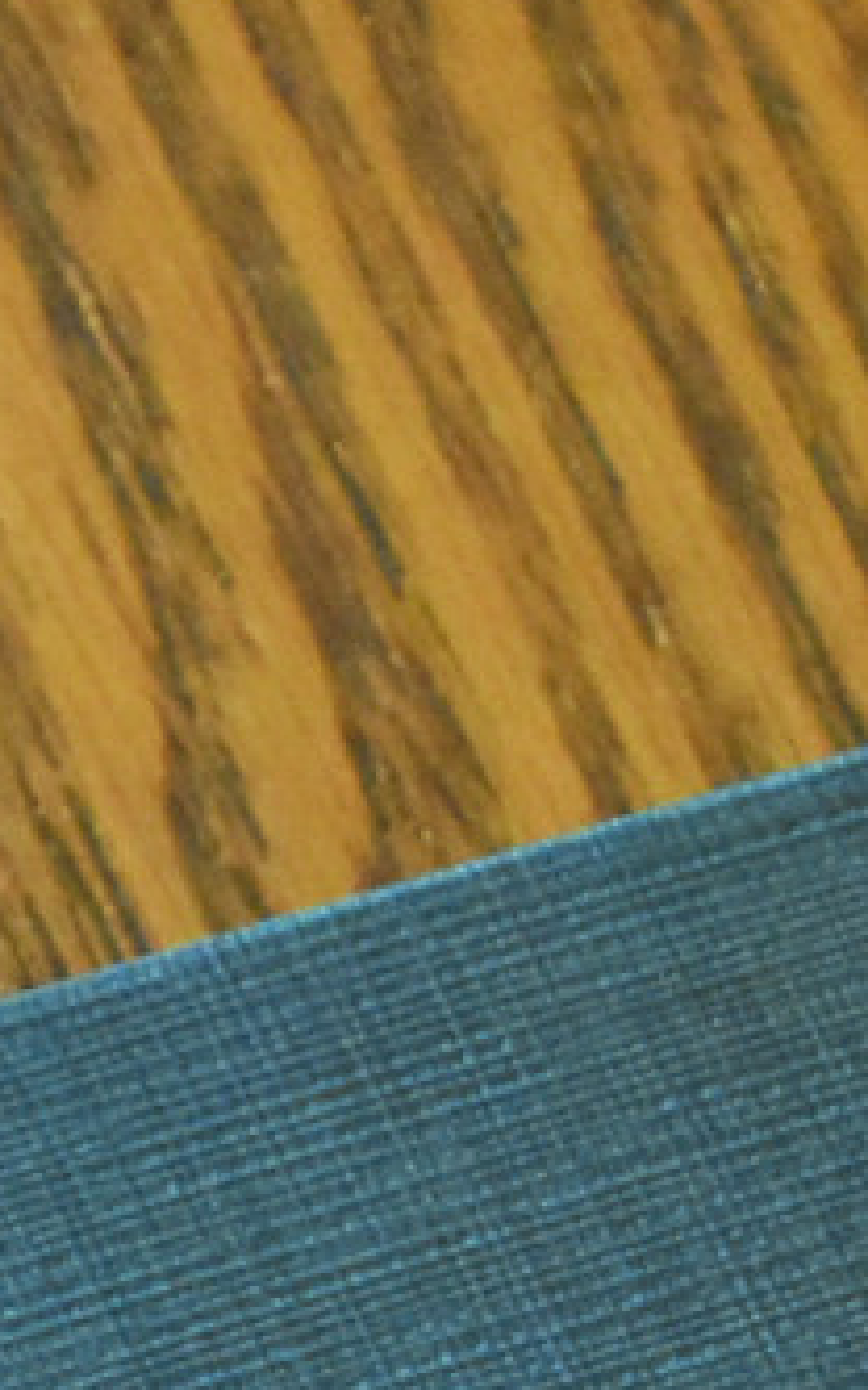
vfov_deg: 3.8
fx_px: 20713
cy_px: 2575
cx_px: 1481
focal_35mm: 547
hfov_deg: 2.4
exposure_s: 1/100
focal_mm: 62
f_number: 5
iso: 4000
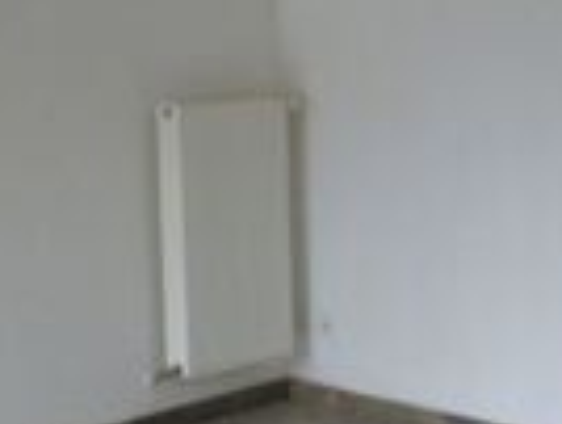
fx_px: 1626
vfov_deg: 14.8
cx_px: 558
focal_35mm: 100
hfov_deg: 19.1
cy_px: 273
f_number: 3.3
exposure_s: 1/60
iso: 200
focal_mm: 5
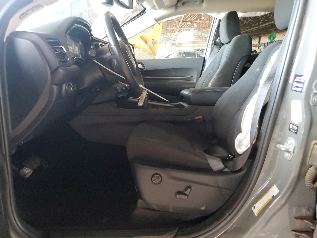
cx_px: 158
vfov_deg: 53.1
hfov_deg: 67.3
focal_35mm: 26
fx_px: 238
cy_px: 119
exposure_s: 1/60.2
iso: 349
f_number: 1.5
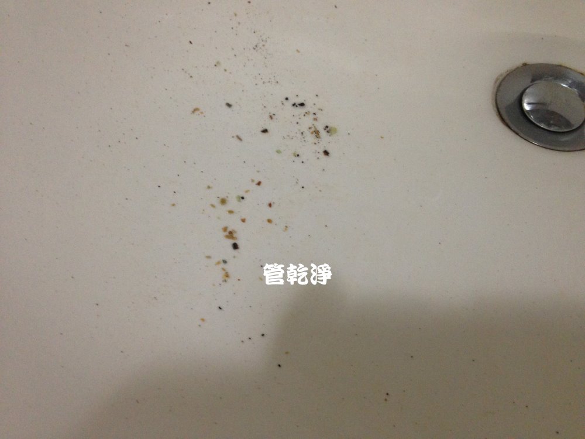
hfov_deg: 55.4
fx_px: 558
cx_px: 292
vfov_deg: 42.9
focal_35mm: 33
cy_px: 220
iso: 200
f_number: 2.4
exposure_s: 1/20
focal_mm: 4.12
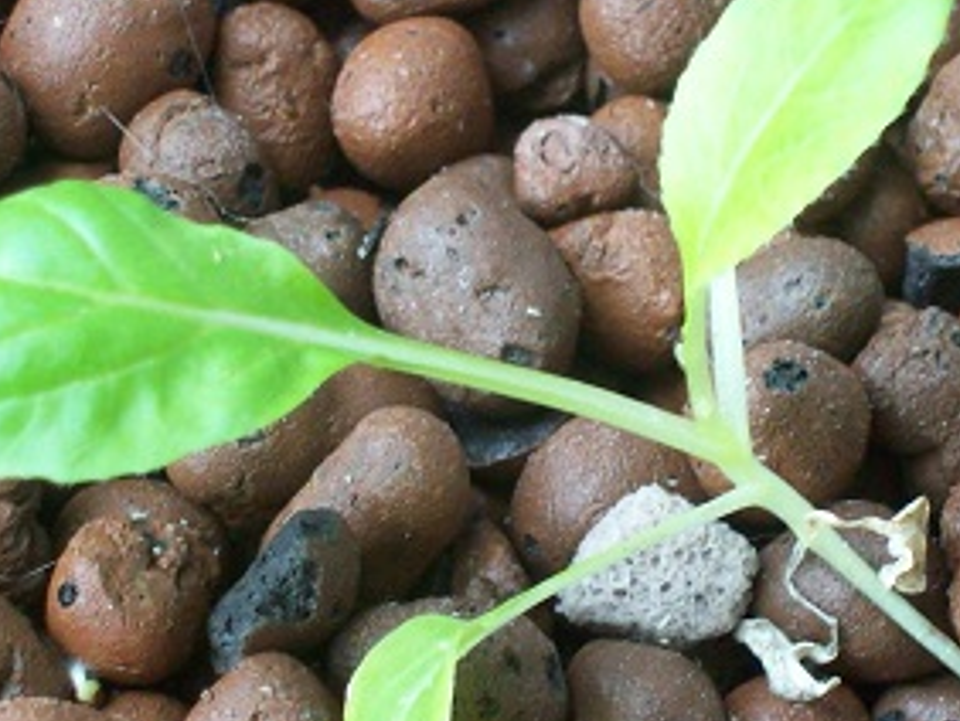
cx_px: 514
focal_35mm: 154
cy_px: 430
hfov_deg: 12.8
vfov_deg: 9.6
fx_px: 4274
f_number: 4.3
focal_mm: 14.3
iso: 160
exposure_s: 1/18.6
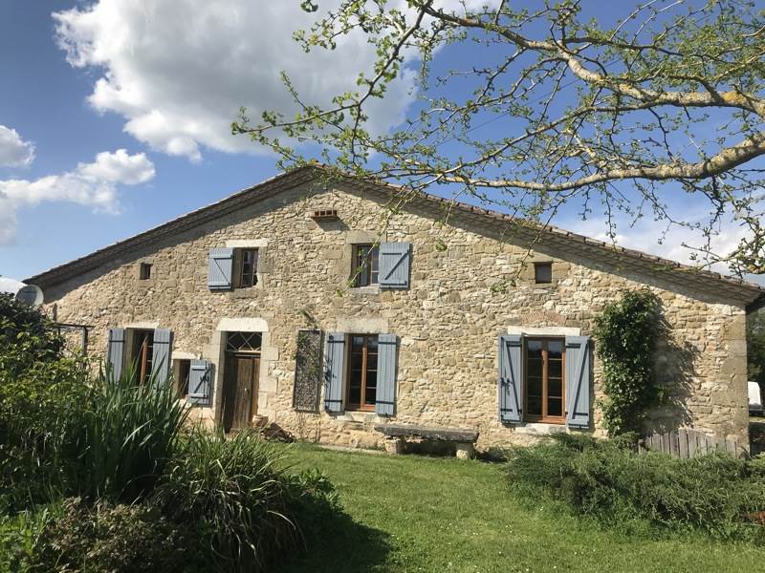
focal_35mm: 28
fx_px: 619
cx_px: 382
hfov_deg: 63.4
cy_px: 286
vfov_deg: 49.7
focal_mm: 3.99
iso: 20
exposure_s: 1/2817
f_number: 1.8
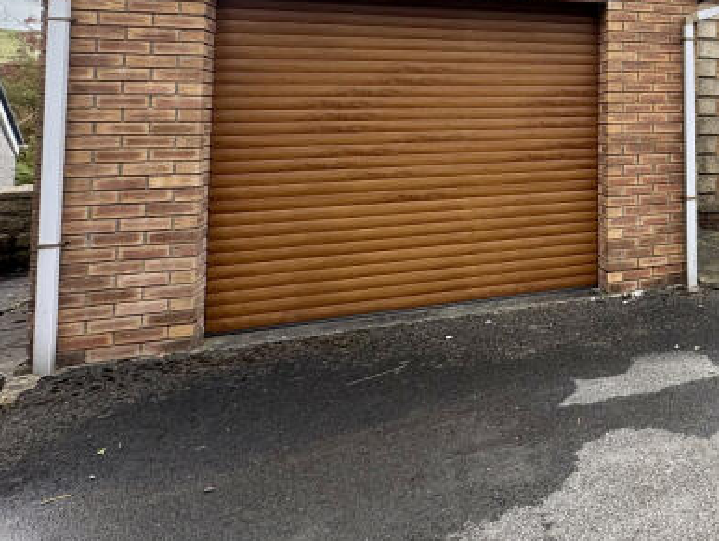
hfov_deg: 37.9
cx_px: 858
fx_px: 769
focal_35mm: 37
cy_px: 76
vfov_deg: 36.8
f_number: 2.2
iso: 40
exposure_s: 1/266
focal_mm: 2.22
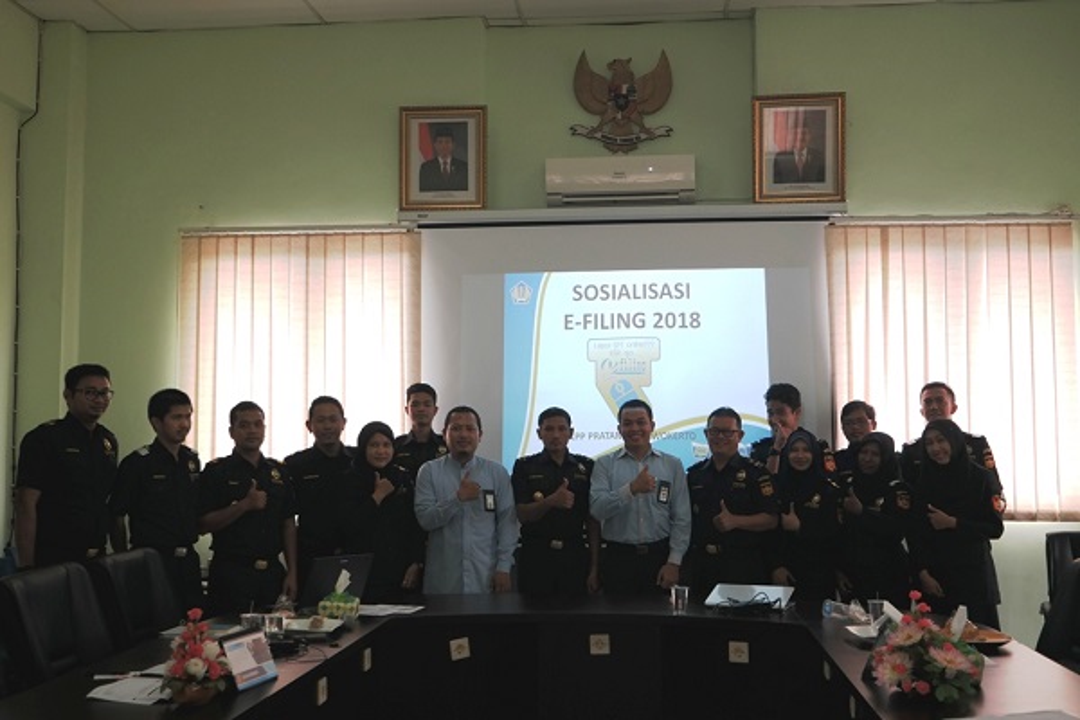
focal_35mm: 40
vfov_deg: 33.4
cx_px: 540
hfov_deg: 48.5
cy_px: 360
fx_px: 1200
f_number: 4.5
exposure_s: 1/50
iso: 200
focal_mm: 26
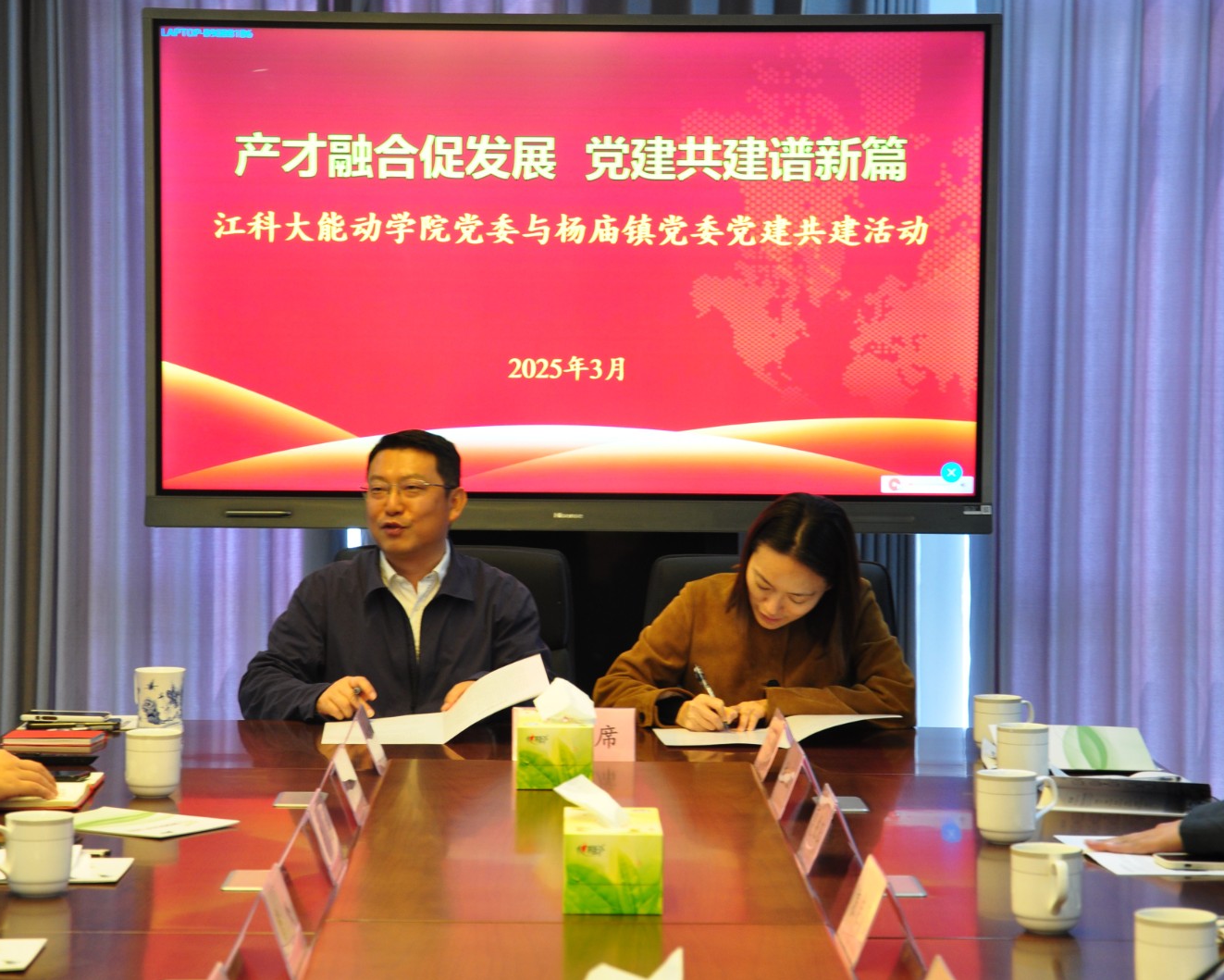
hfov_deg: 22.5
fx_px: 3080
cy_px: 490
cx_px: 588
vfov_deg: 18.1
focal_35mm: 85
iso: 450
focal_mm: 50
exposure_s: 1/15
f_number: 6.3
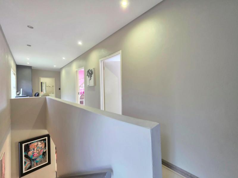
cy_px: 89
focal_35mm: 13
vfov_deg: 89.9
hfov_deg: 106.2
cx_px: 119
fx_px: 89
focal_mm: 2.2
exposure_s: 1/50
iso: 500
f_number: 1.9
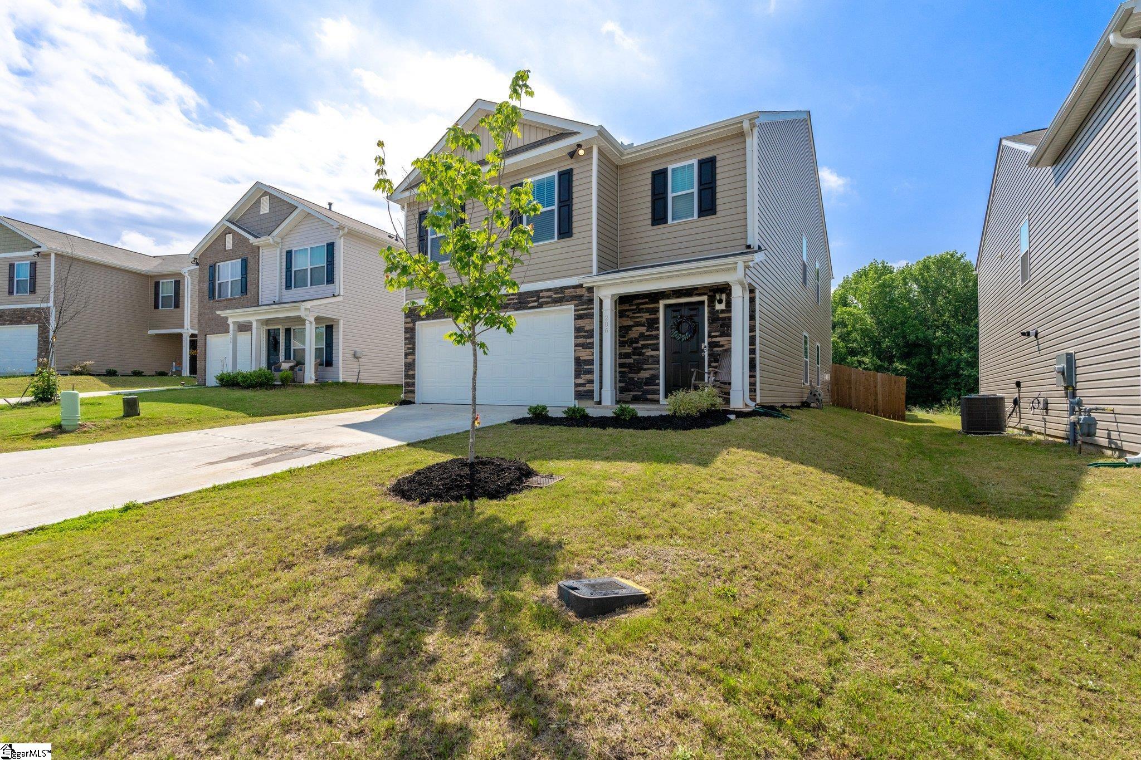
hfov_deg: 95.0
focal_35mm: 16
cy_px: 380
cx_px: 570
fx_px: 523
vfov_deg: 72.0
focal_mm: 16.5
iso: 320
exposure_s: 1/2000
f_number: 8
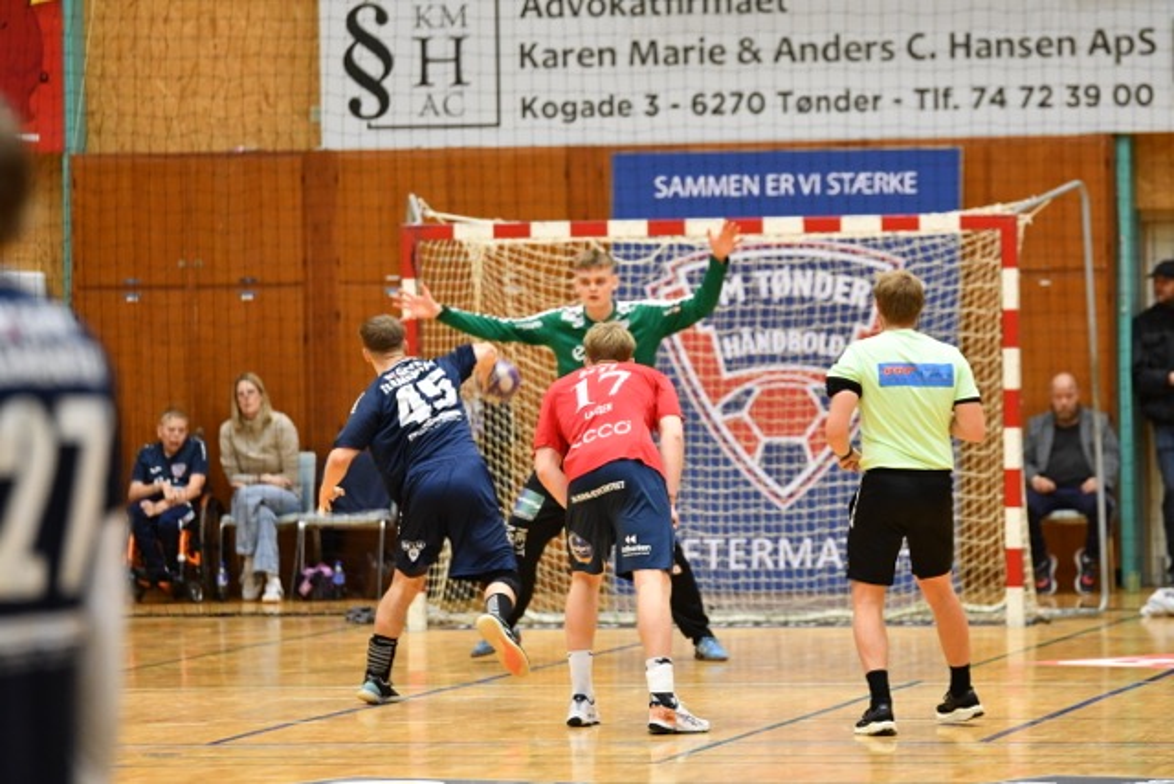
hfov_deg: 8.1
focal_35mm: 255
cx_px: 587
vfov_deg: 5.4
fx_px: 8317
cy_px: 392
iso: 3200
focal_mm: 170
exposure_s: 1/500
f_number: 2.8
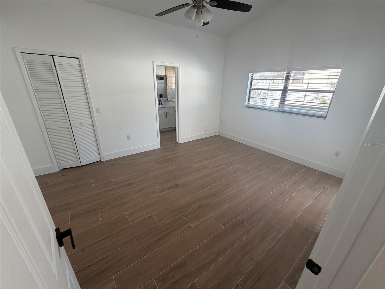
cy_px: 144
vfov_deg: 85.7
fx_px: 156
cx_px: 192
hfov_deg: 102.1
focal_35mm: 14
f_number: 2.2
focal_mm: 2.22
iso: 80
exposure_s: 1/121
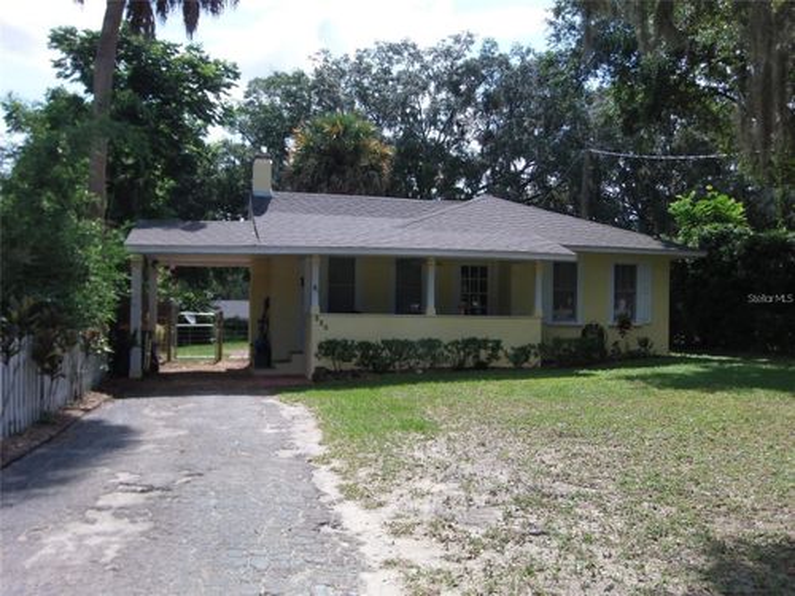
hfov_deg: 55.4
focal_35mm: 33
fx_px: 758
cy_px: 298
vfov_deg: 42.9
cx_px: 398
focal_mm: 5.9
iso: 100
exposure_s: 1/800
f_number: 3.4
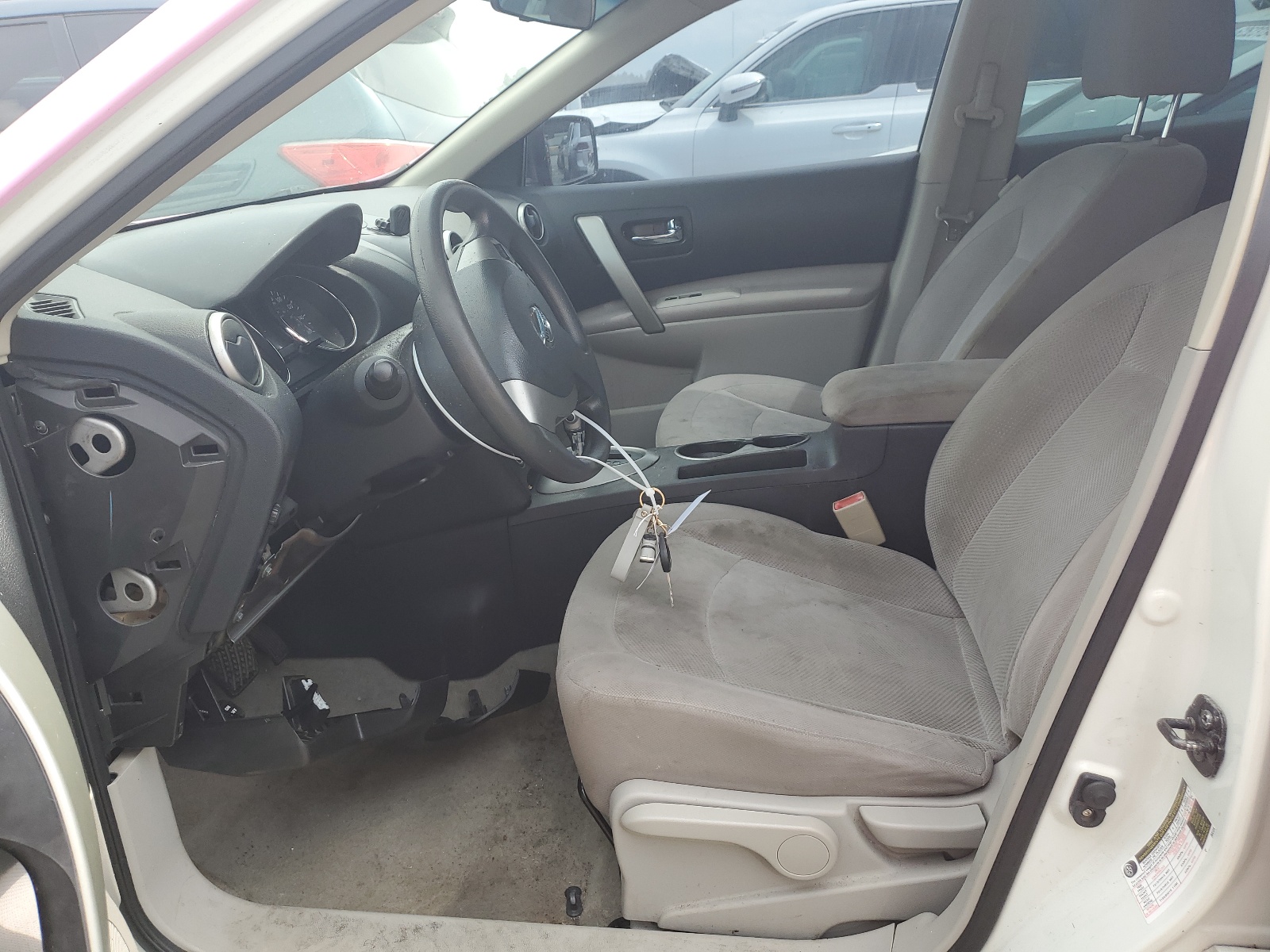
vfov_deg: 53.1
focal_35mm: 26
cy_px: 476
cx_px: 635
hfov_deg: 67.3
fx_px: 954
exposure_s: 1/476
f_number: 1.5
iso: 50
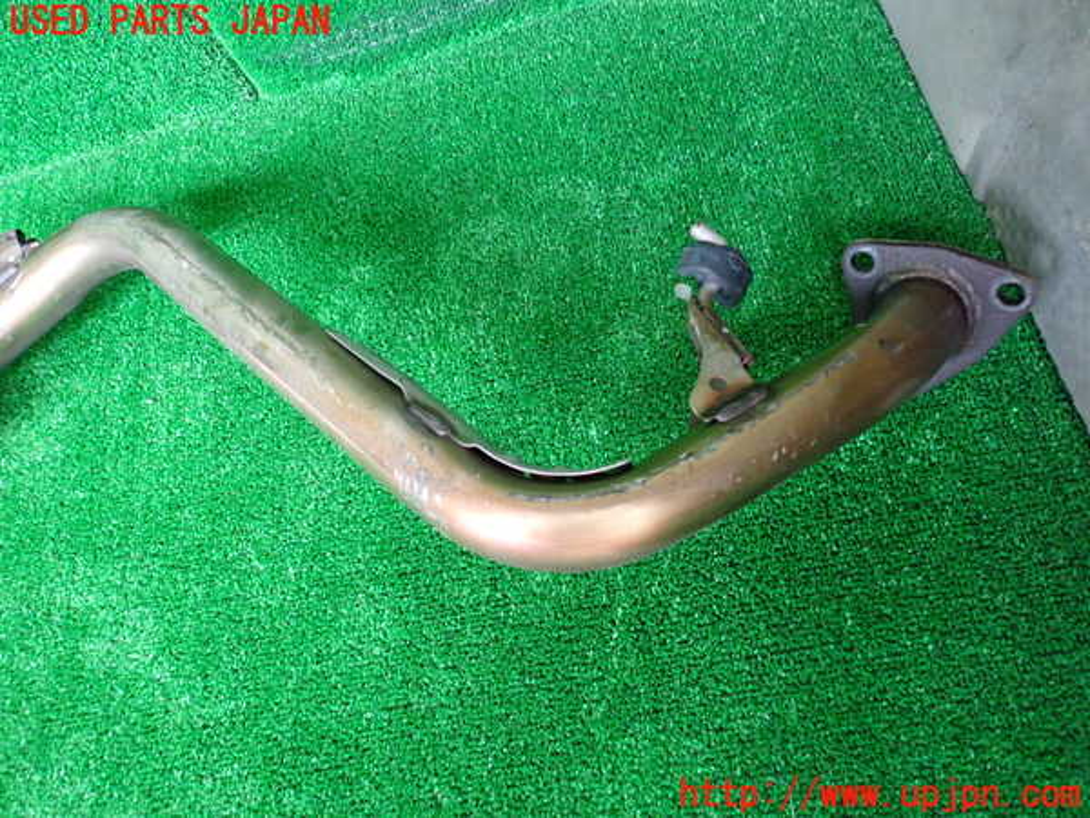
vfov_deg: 54.9
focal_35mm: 25
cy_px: 409
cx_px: 545
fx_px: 787
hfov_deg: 69.4
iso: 800
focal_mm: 4.5
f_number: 2
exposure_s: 1/60
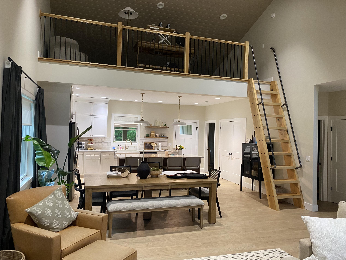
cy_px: 130
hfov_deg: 67.3
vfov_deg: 53.1
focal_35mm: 26
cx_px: 173
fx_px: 260
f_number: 1.8
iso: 200
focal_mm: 4.25
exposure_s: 1/60
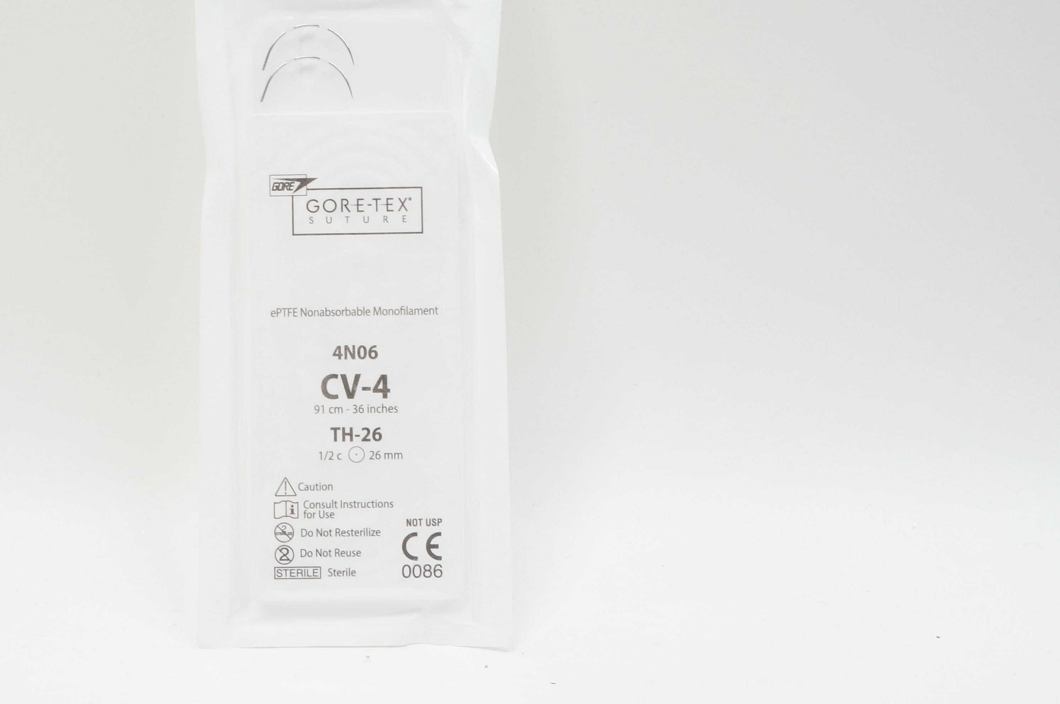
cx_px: 358
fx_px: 1819
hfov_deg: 32.2
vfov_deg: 21.9
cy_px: 242
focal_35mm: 62
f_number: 7.1
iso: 400
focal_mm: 25
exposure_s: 1/40
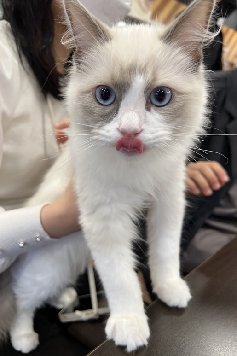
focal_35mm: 28
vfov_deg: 65.5
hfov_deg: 46.3
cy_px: 174
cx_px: 107
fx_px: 277
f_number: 1.5
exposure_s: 1/120
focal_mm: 5.7
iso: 80
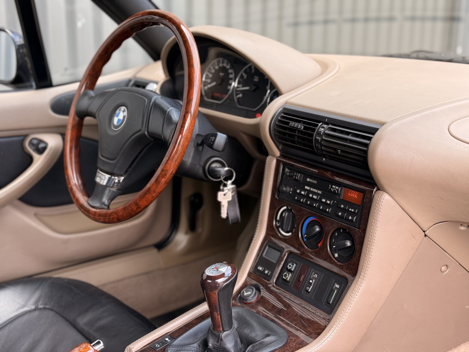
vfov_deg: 30.3
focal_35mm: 48
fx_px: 650
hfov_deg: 39.7
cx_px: 234
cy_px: 176
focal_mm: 6.76
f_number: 1.78
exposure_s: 1/152
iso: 64
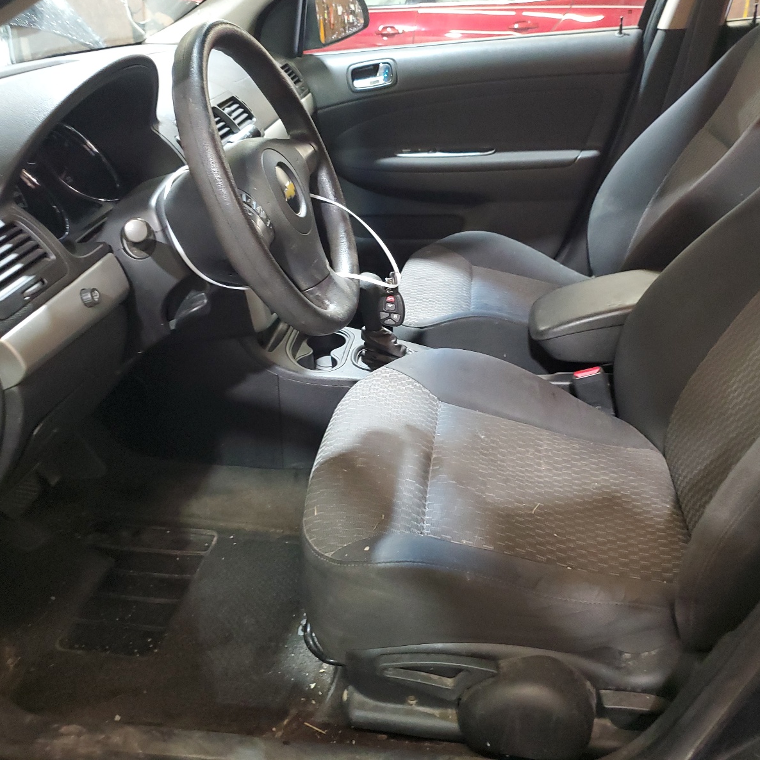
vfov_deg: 52.5
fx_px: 770
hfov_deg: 52.5
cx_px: 379
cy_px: 376
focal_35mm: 31
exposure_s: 1/24
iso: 321
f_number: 1.5
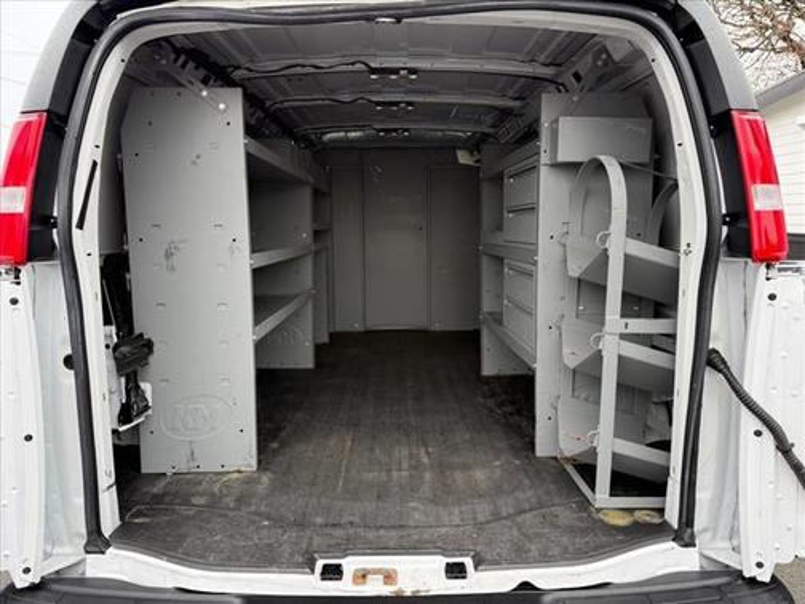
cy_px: 302
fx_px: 558
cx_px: 402
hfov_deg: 71.6
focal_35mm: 24
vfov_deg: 56.8
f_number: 1.78
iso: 125
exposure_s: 1/198
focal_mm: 6.76
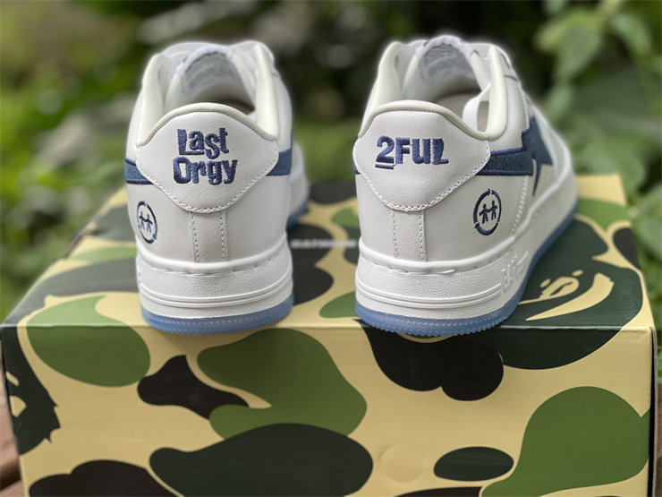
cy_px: 248
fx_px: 1224
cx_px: 331
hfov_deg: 30.3
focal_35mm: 64
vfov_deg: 22.9
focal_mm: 7.5
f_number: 2.2
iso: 100
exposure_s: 1/121
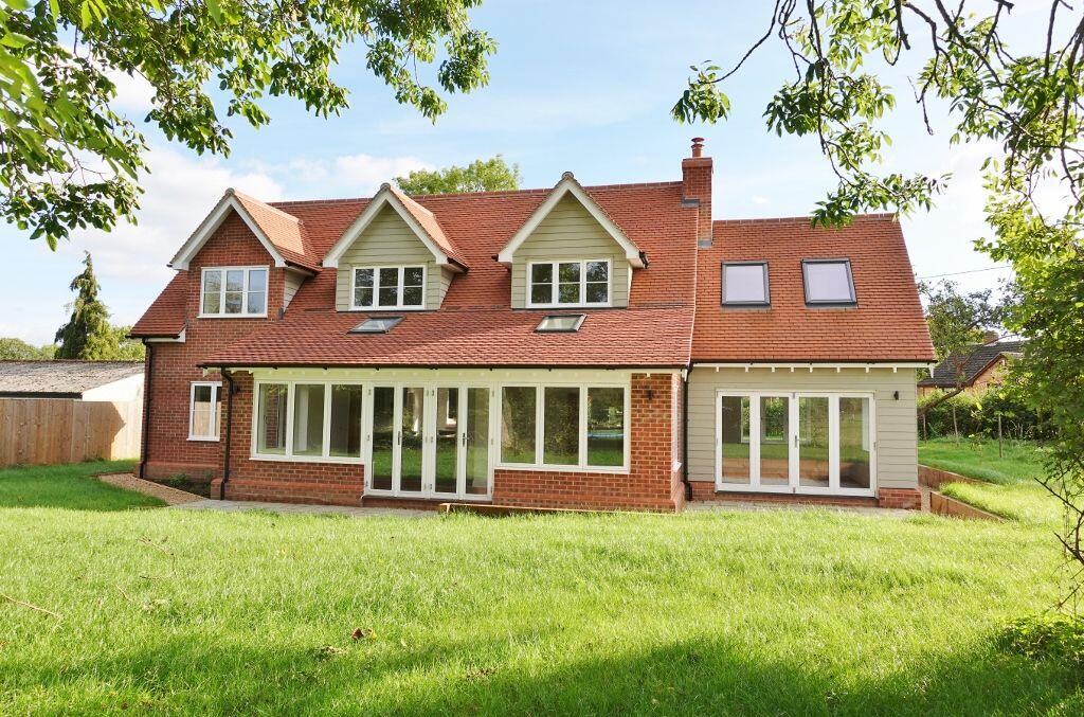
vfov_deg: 52.9
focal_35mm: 24
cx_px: 542
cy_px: 358
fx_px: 721
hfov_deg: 73.9
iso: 125
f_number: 4
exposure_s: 1/640
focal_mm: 8.8
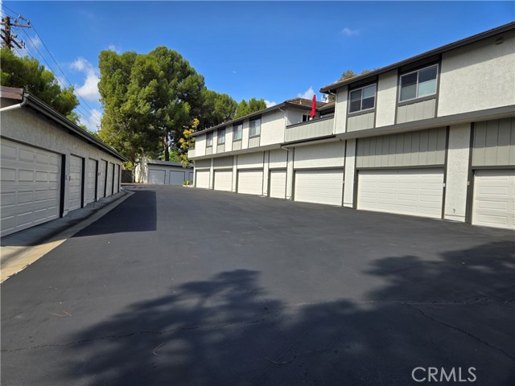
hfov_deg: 73.9
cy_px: 193
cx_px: 258
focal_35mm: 23
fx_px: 342
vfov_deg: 58.9
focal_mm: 5.4
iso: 25
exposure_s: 1/1422
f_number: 1.8
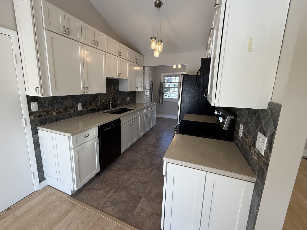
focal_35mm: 15
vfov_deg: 81.7
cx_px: 143
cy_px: 111
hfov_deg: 98.0
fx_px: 133
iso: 100
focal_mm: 2.22
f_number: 2.2
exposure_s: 1/120
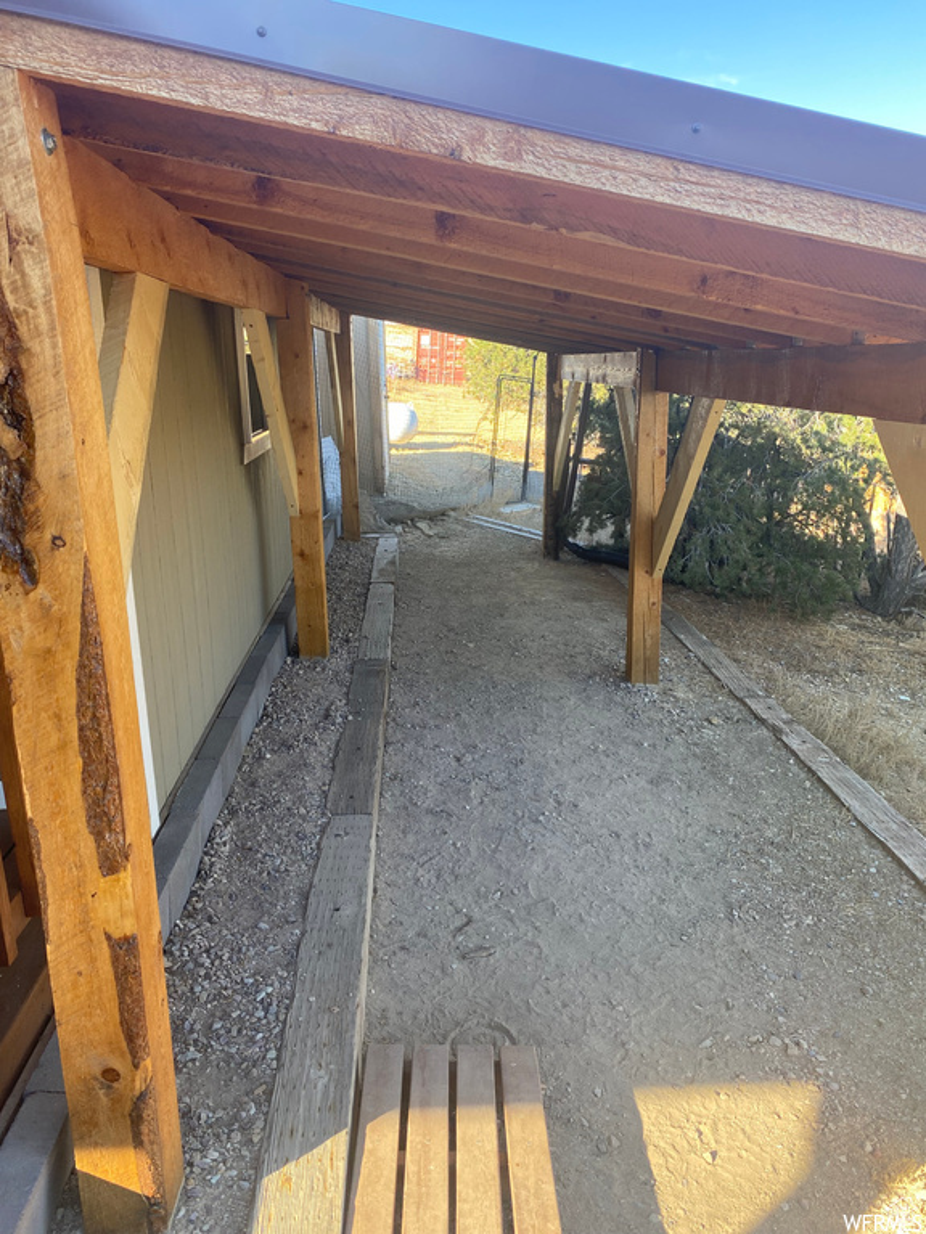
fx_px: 927
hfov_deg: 53.1
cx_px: 463
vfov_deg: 67.3
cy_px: 617
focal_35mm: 26
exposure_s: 1/170
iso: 32
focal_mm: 4.25
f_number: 1.8
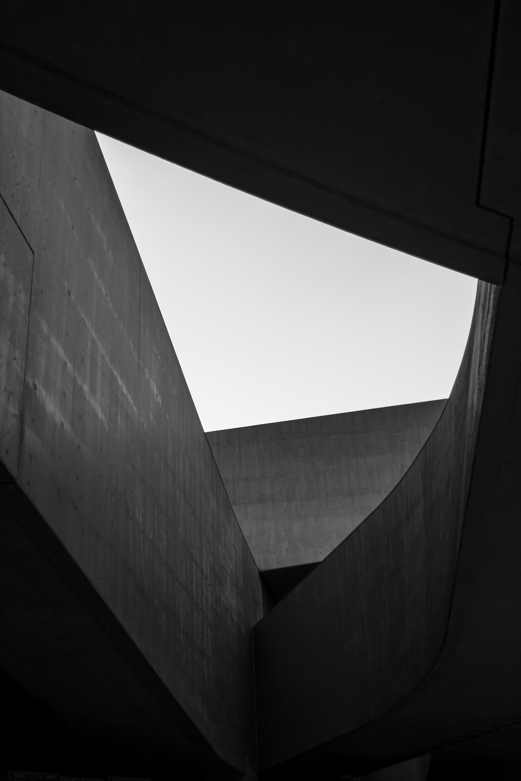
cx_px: 260
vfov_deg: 41.1
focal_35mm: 48
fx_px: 1042
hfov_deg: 28.1
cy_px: 390
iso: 100
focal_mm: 32
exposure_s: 1/640
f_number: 4.5
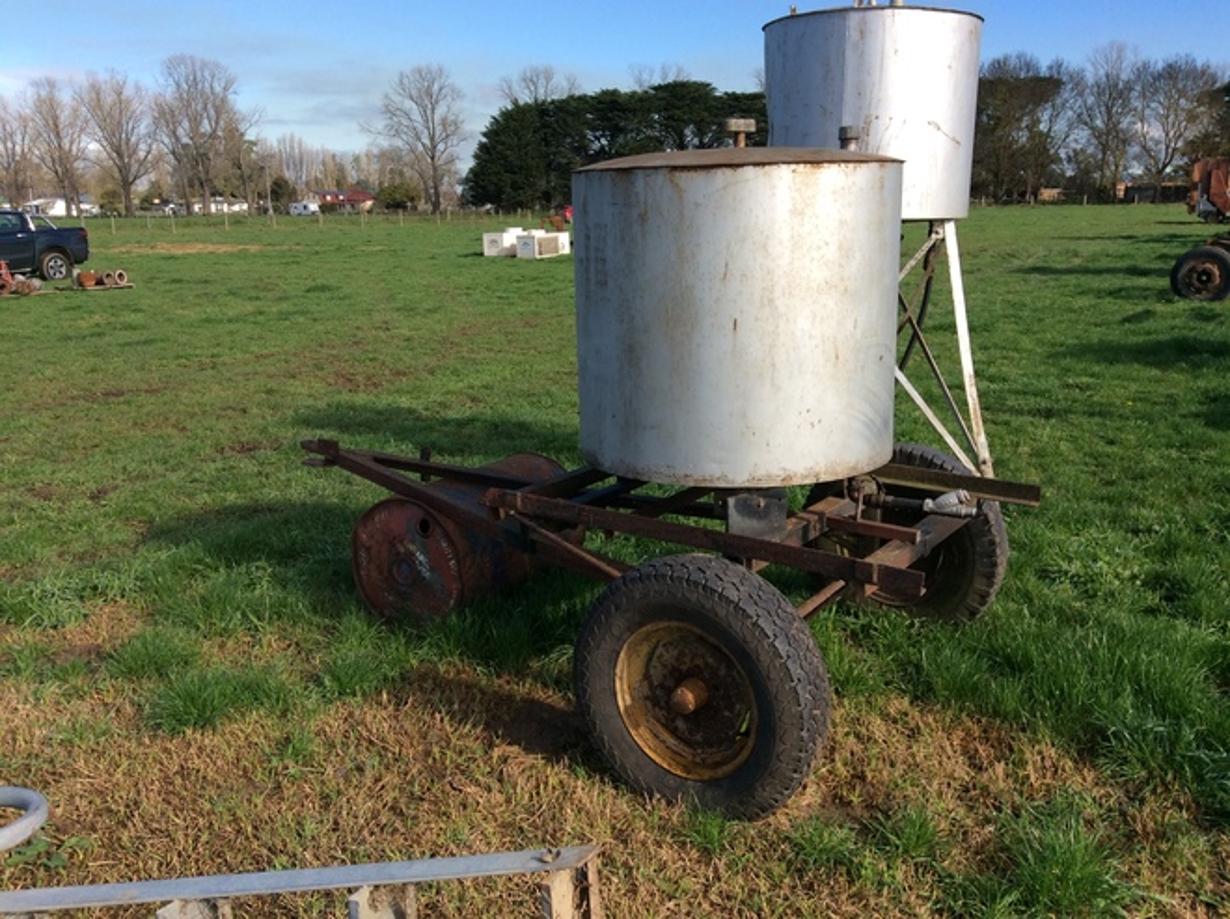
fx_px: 1135
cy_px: 460
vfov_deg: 44.1
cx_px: 615
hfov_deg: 56.9
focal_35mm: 32
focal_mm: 3.3
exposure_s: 1/1040
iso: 32
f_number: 2.4
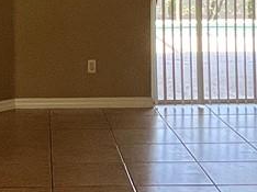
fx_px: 660
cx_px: 64
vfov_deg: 15.9
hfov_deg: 21.8
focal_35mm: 89
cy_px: -36
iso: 125
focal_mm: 1.57
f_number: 1.8
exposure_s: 1/120
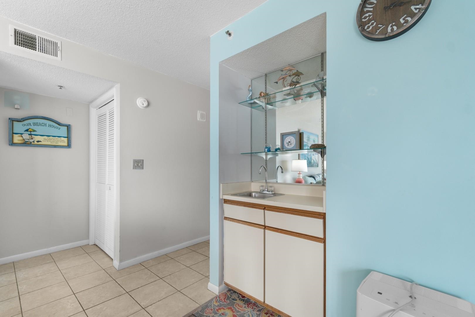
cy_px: 158
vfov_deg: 77.3
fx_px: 198
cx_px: 238
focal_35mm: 15
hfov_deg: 100.4
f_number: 4.5
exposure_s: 1/40
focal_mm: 10
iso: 100
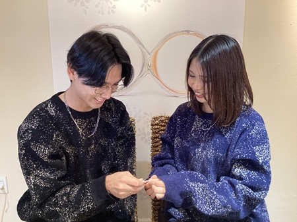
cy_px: 111
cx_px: 148
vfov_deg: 45.4
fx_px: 266
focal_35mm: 31
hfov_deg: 58.4
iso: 64
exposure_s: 1/60
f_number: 2.4
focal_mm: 3.3
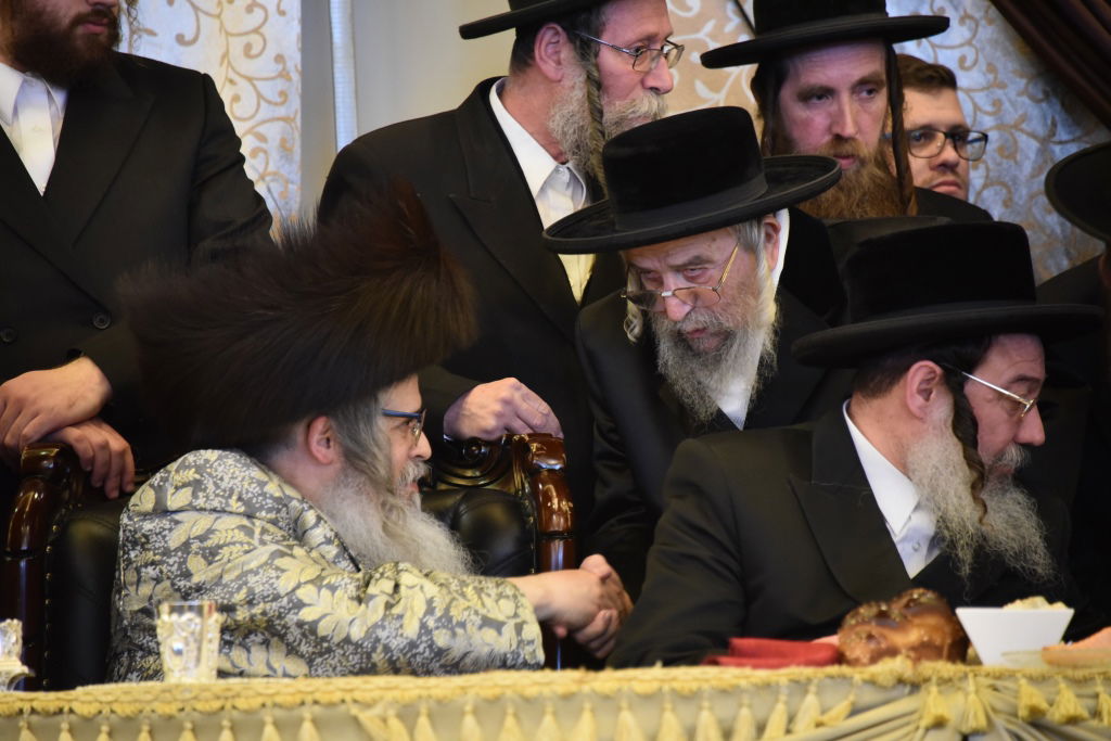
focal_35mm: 300
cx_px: 556
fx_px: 9259
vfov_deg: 4.6
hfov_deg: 6.9
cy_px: 370
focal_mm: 300
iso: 5000
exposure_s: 1/60
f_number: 5.6
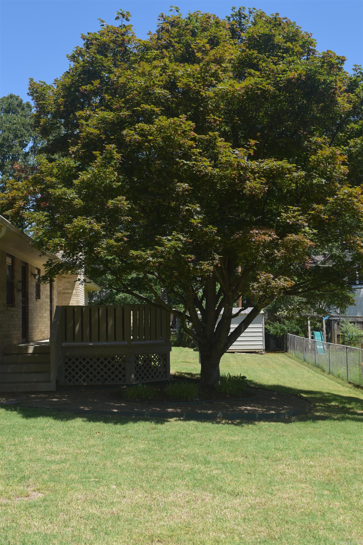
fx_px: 635
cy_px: 272
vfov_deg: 46.4
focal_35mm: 42
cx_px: 182
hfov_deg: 31.9
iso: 100
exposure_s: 1/200
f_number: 8
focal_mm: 28
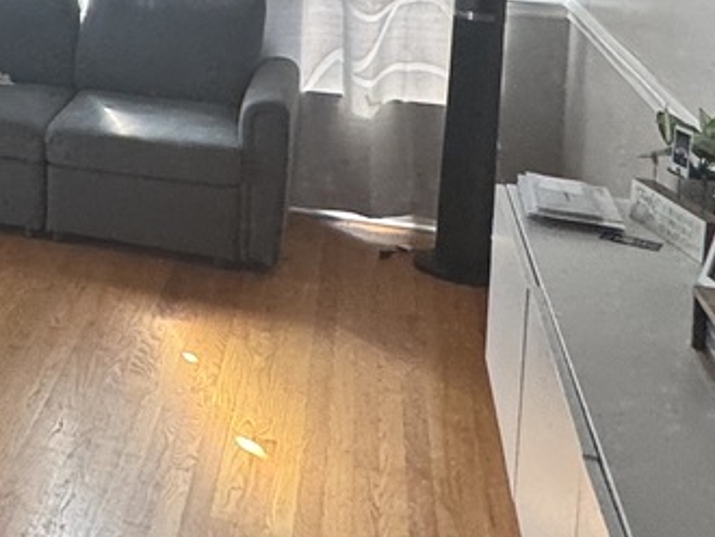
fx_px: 1261
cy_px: -95
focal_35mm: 61
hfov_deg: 25.8
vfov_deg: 22.3
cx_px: -277
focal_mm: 2.22
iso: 160
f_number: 2.2
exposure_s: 1/99
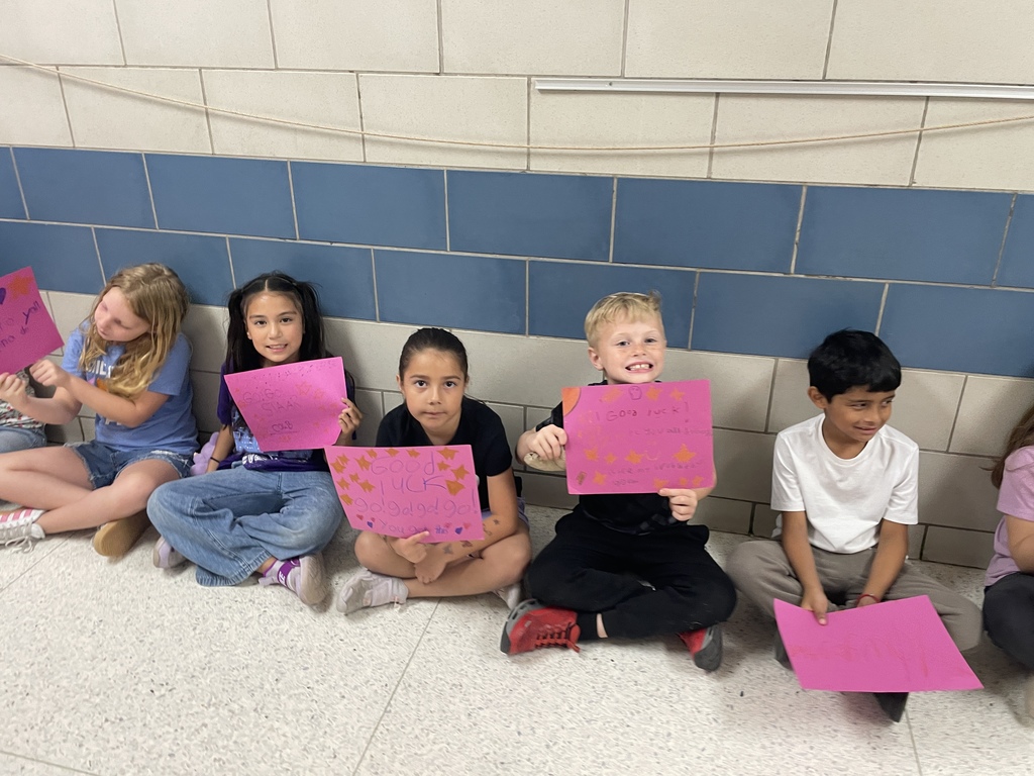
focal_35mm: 26
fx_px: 777
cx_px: 517
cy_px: 388
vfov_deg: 53.1
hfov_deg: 67.3
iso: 125
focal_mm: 4.2
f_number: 1.6
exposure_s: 1/60
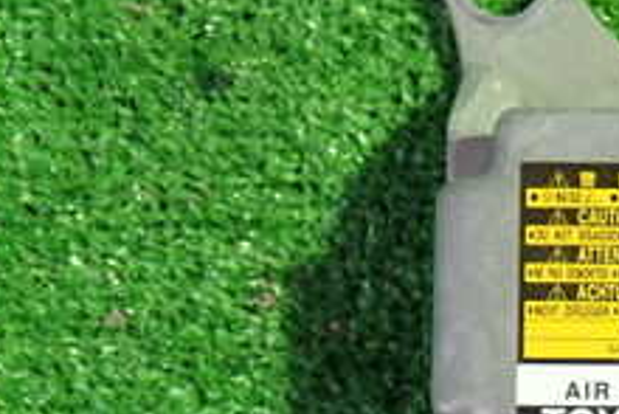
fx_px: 1462
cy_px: 493
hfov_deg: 21.6
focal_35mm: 85
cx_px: 805
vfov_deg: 15.5
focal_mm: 5.4
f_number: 2.3
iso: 640
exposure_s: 1/30
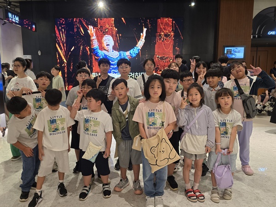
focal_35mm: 23
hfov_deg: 73.9
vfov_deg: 58.9
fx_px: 183
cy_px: 104
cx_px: 138
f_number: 1.7
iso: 320
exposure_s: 1/120
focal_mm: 6.3
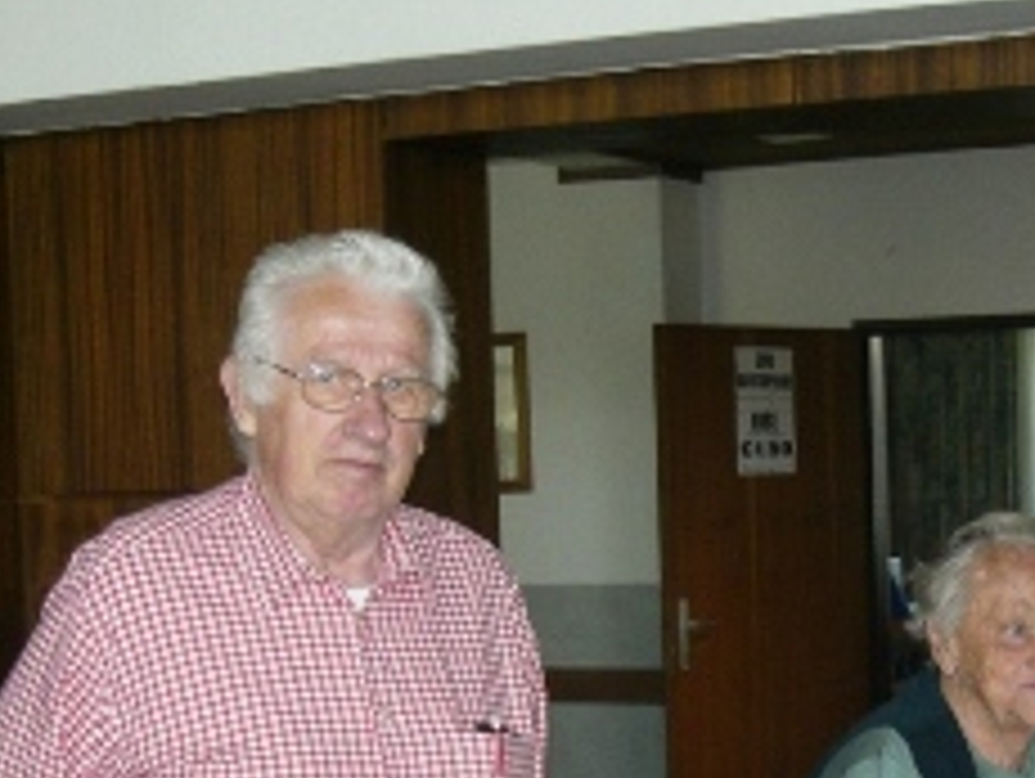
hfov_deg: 25.7
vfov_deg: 19.6
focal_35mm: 74
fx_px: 2215
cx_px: 860
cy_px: 697
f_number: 3.1
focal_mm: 6.3
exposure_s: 1/60
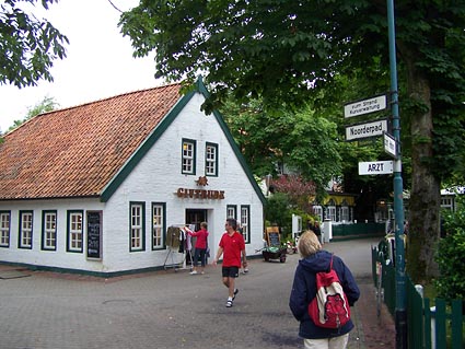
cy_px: 174
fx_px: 511
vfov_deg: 37.7
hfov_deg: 49.0
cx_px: 232
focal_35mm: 38
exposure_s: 1/125
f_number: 2.8
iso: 64
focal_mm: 6.3
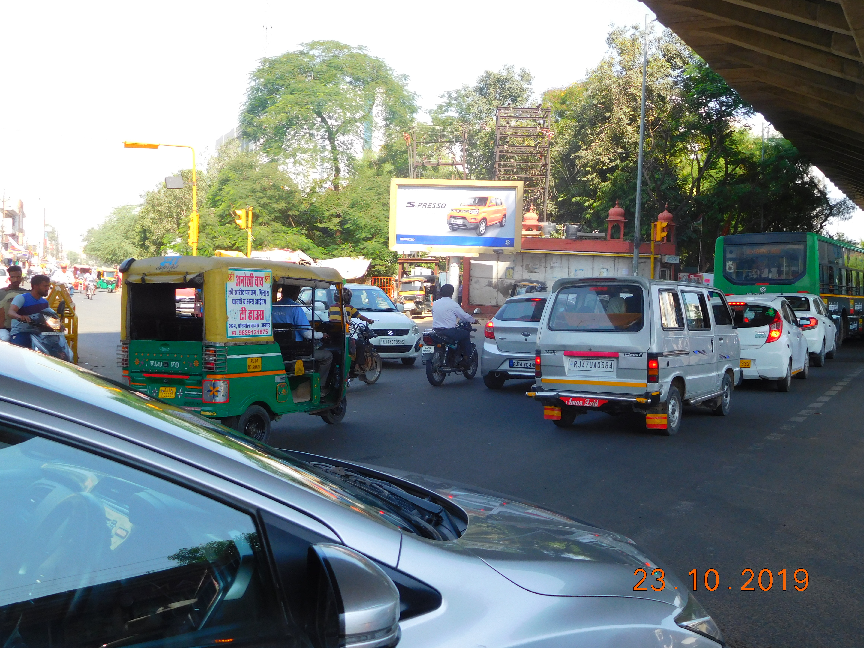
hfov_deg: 52.6
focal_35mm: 35
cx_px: 432
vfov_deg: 40.7
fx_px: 874
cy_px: 324
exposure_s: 1/320
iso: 125
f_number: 3.8
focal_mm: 6.2
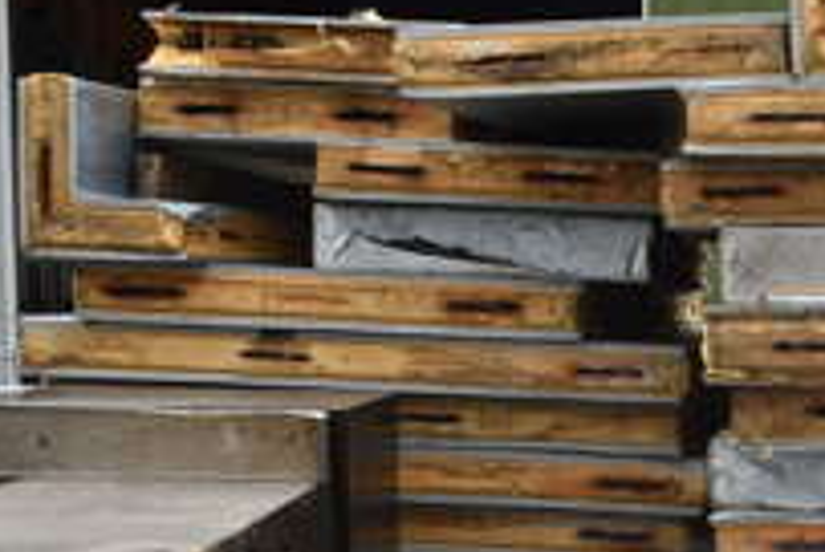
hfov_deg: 23.1
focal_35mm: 81
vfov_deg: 16.3
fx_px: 1859
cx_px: 971
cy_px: 641
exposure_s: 1/400
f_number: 7.1
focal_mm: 18
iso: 200
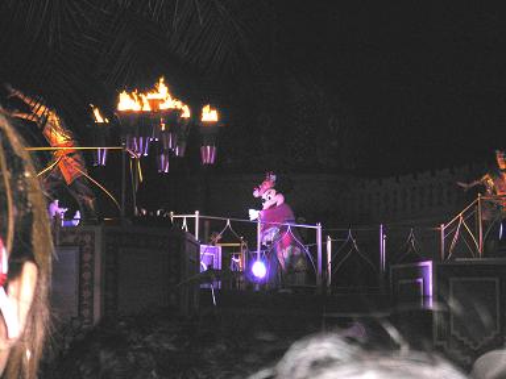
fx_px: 1535
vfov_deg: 14.1
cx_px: 253
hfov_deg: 18.7
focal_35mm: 105
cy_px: 190
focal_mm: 17.4
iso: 400
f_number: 5
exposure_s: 1/60
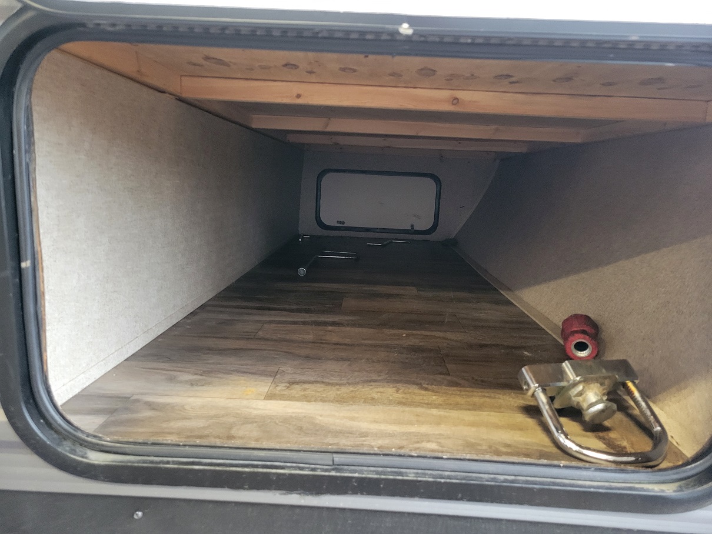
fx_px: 535
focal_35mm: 26
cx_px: 356
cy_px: 267
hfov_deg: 67.3
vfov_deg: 53.1
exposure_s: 1/40
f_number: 1.8
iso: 500
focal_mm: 5.4
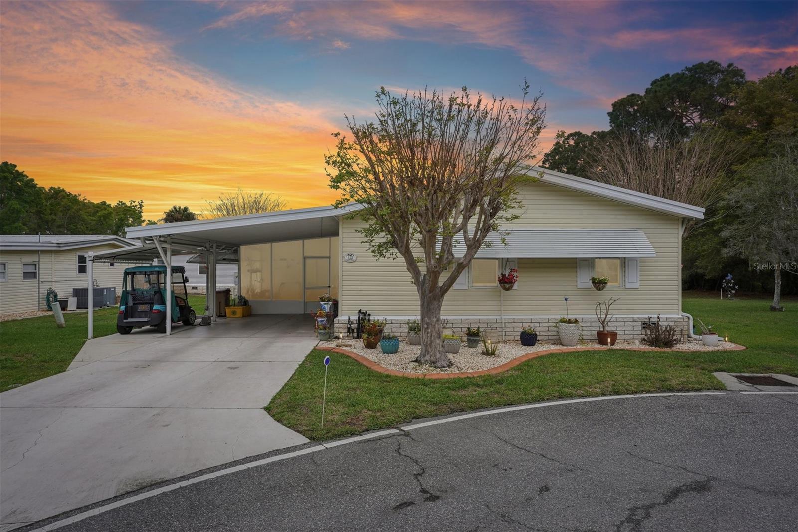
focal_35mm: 21
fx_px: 465
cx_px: 399
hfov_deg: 81.2
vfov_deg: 59.5
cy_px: 266
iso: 100
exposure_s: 1/40
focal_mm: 21
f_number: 20
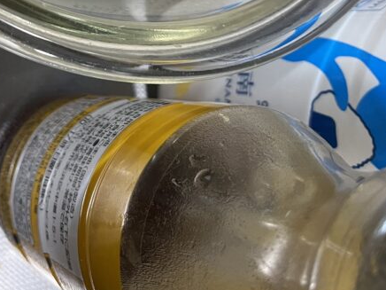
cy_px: -59
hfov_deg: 31.2
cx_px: 102
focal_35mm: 61
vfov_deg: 22.2
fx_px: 680
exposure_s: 1/60
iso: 160
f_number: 1.6
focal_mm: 5.1
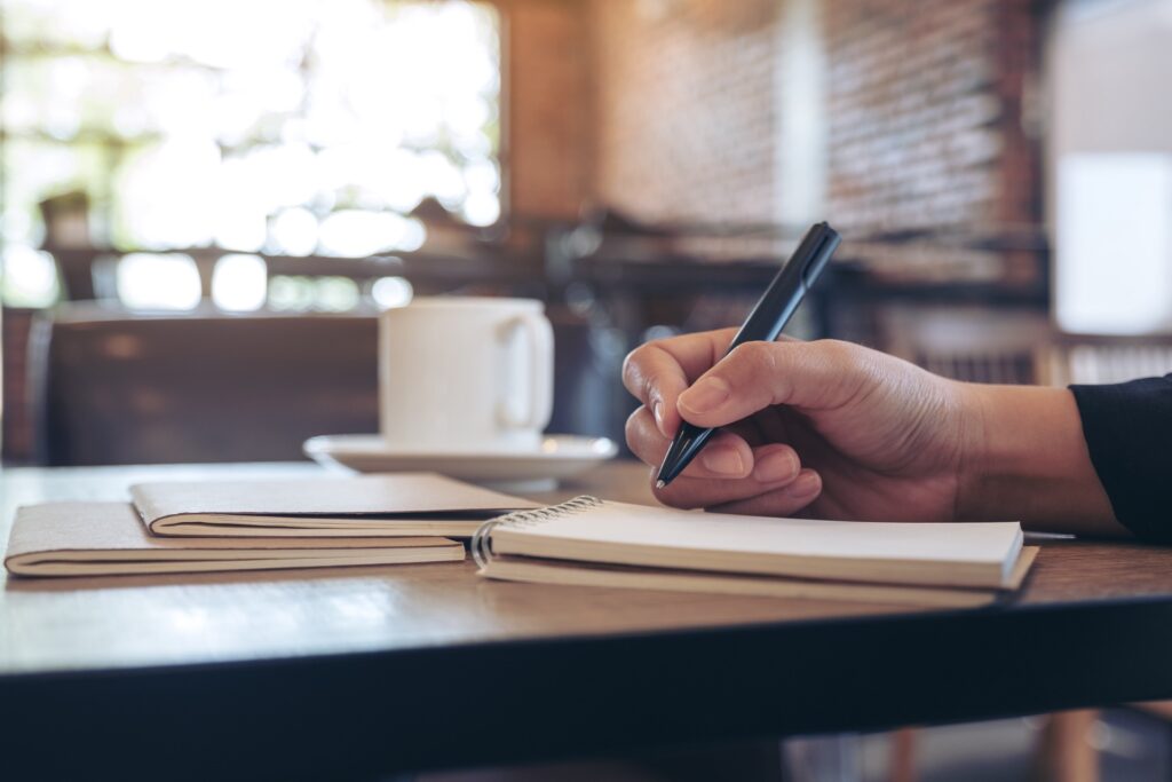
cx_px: 586
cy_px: 391
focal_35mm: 44
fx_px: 1433
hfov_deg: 44.5
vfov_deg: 30.5
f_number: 2.8
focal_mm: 29.2
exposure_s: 1/40
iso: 200
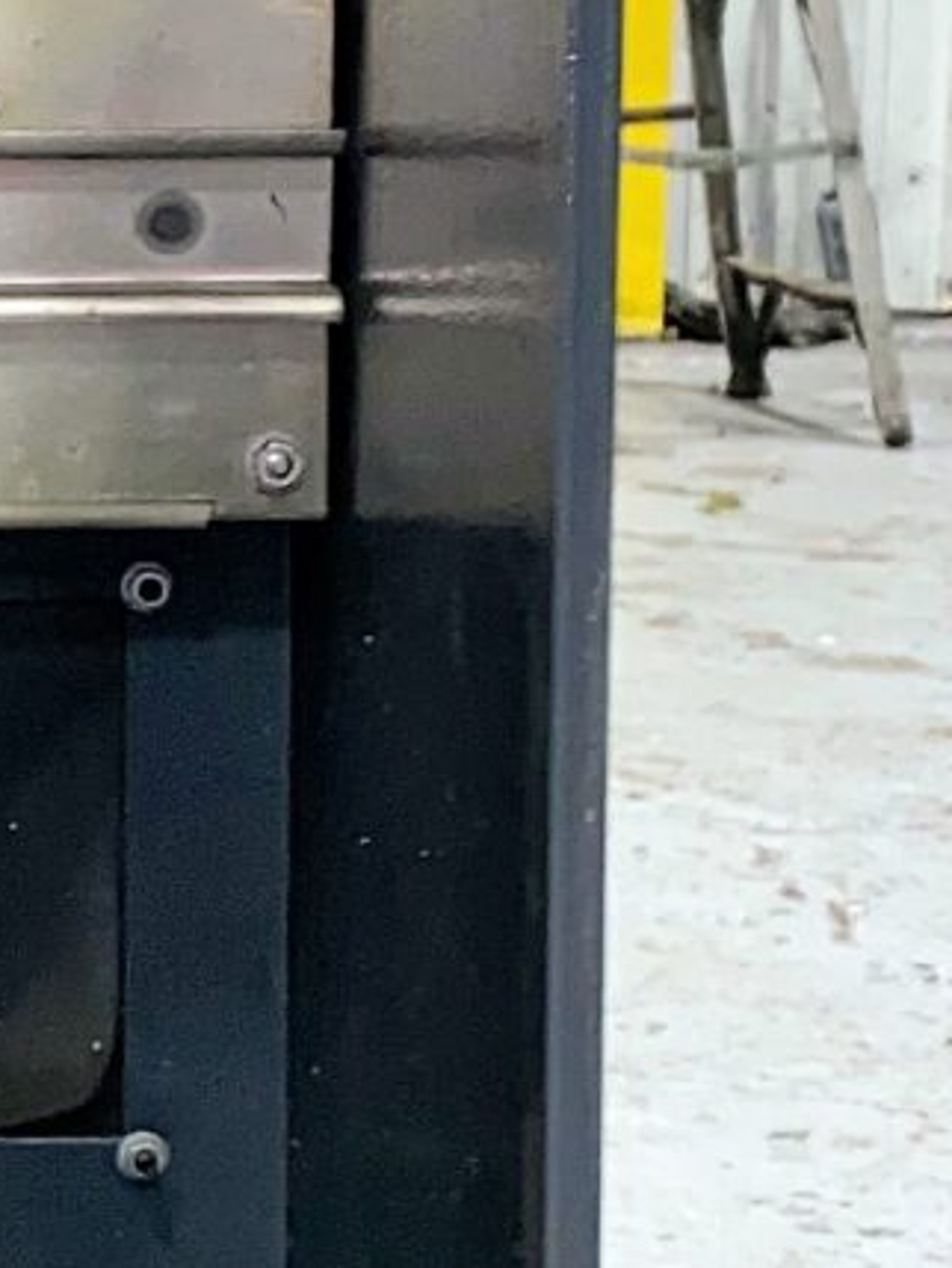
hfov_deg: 9.1
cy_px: 349
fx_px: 5681
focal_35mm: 155
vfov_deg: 12.7
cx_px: -822
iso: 80
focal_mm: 4.25
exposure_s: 1/15
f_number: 1.8
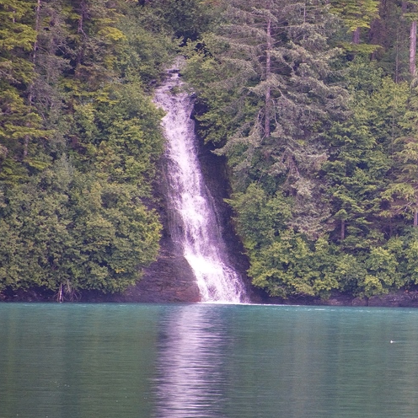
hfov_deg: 2.7
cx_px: 480
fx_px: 8989
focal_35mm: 658
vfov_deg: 2.7
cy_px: 180
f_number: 5.6
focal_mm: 300
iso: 2000
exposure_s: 1/640
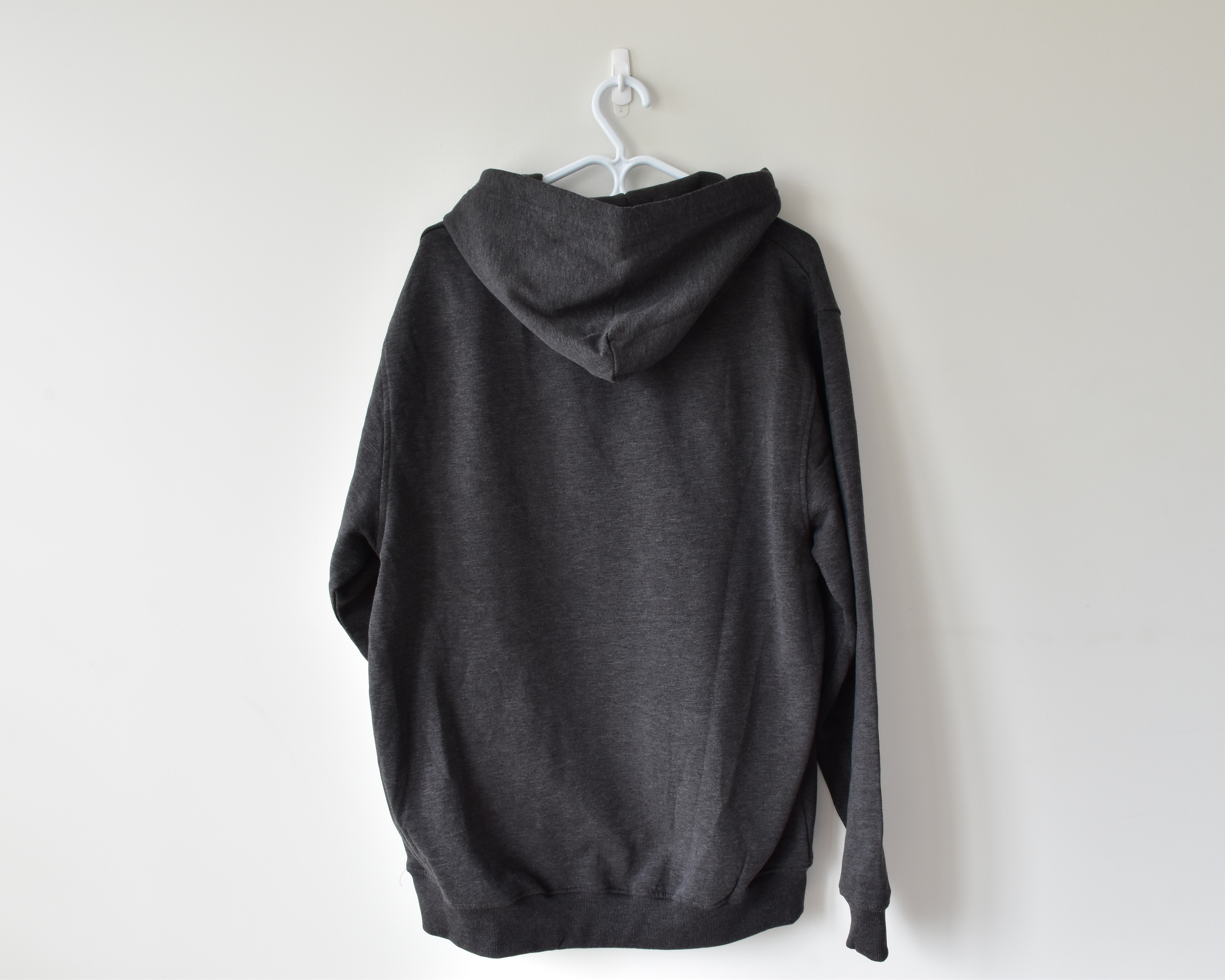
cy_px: 487
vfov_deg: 43.4
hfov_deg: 52.8
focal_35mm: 34
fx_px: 1233
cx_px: 642
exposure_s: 1/4
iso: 400
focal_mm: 20
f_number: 16
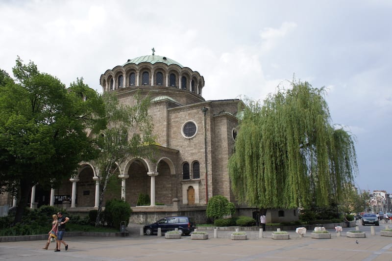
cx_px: 196
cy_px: 130
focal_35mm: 30
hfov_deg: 62.0
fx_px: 326
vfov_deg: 43.5
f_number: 8
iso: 200
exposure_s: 1/320
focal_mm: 20
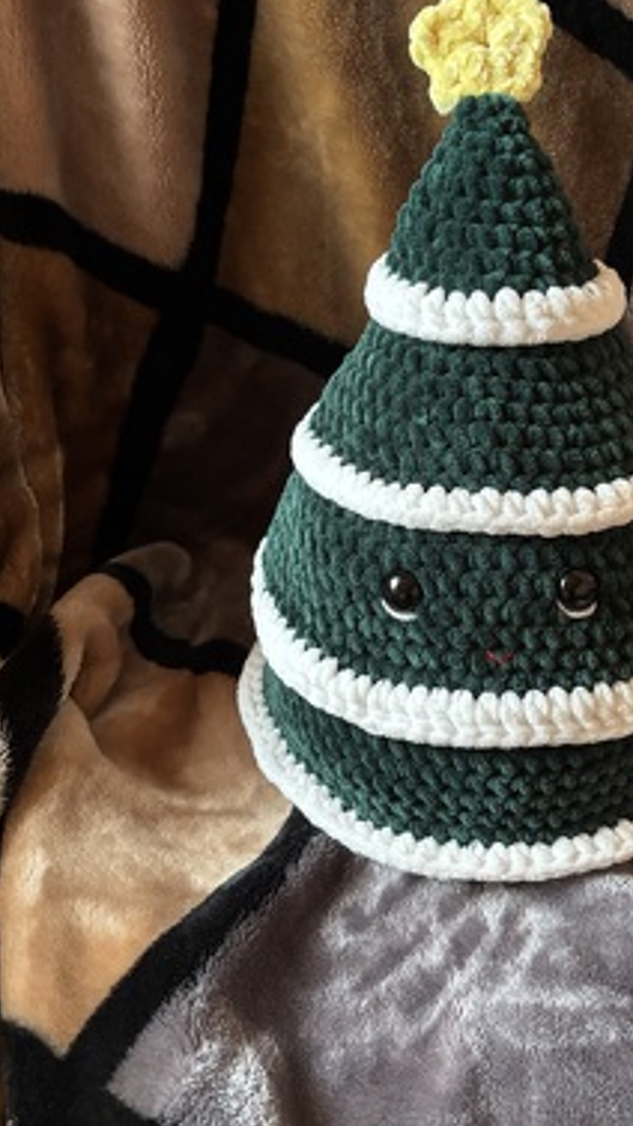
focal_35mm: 35
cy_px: 562
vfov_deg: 56.6
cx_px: 478
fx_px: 1045
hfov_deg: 33.0
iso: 640
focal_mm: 5.96
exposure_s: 1/40
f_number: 1.6
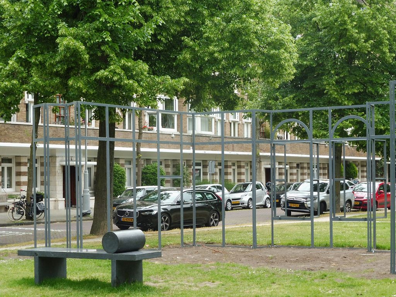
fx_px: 972
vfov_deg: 17.4
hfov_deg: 23.0
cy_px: 148
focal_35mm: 85
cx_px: 198
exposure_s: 1/80
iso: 100
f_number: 5.2
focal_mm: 15.1
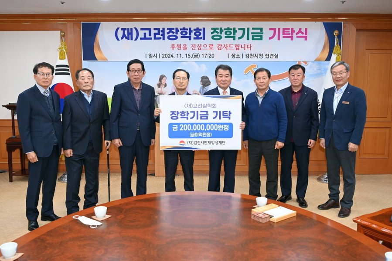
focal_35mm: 32
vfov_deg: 41.1
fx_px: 348
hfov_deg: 58.7
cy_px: 130
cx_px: 196
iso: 1000
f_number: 3.5
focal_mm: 32
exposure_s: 1/125
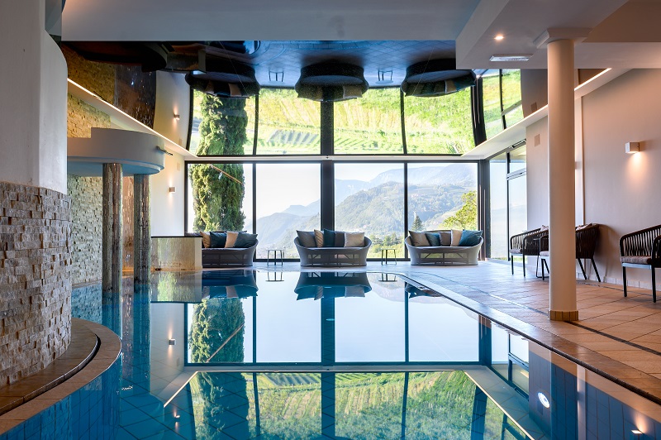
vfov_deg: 37.8
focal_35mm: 35
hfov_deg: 54.5
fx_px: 642
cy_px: 220
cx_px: 330
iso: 160
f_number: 8
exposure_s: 1/20
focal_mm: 35
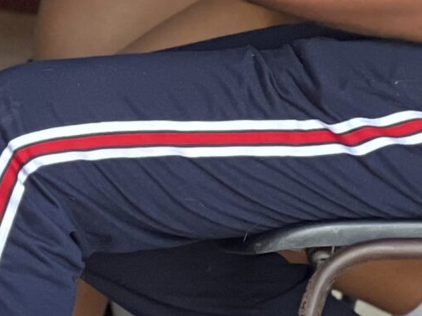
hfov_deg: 5.0
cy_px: -168
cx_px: -299
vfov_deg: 3.8
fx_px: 4778
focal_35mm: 392
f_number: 2.8
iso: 400
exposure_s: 1/33
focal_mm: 9
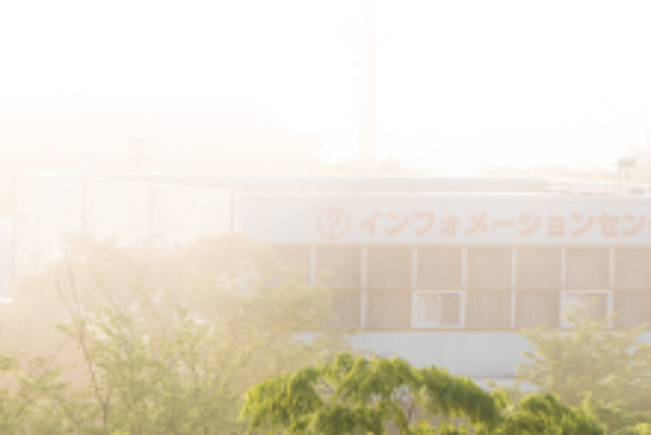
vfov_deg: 5.3
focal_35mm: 254
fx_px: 4596
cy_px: 761
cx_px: 391
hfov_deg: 8.1
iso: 400
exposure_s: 1/1000
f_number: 4
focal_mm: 70
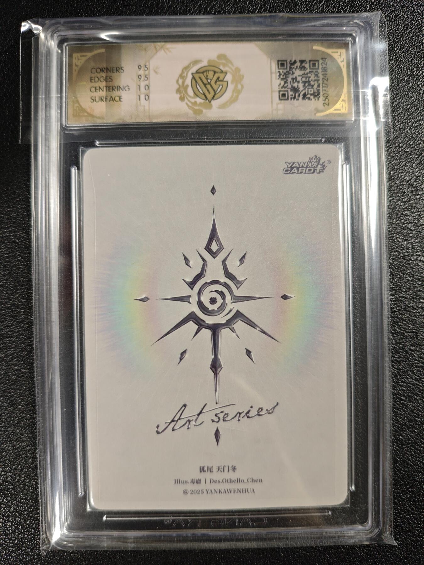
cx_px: 212
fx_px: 425
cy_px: 282
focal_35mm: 26
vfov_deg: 67.3
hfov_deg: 53.1
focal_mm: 4.94
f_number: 1.5
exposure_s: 1/100
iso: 320
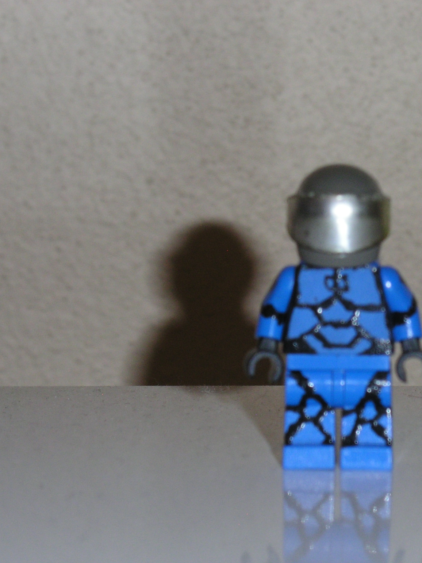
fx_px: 2732
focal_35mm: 168
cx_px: 344
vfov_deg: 11.8
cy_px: 307
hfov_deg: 8.8
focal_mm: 23.4
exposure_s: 1/90
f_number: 4.7
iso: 200
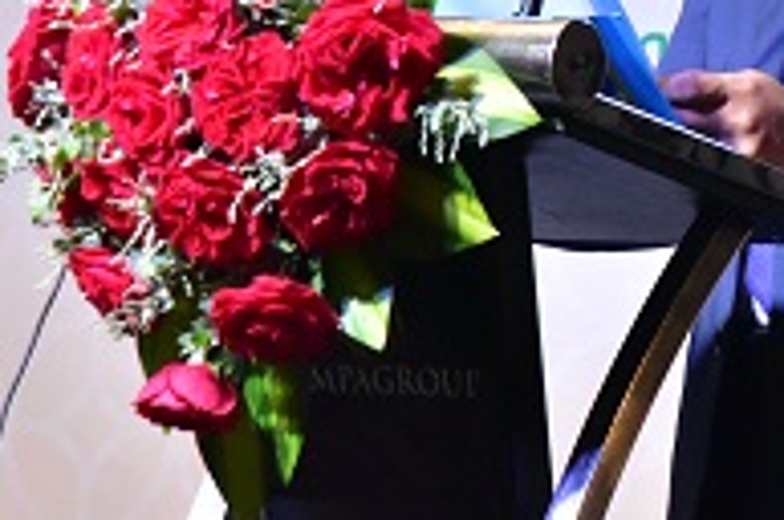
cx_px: 796
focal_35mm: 374
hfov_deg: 5.5
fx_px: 8131
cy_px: -183
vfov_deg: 3.7
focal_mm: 120
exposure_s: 1/125
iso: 4500
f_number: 8
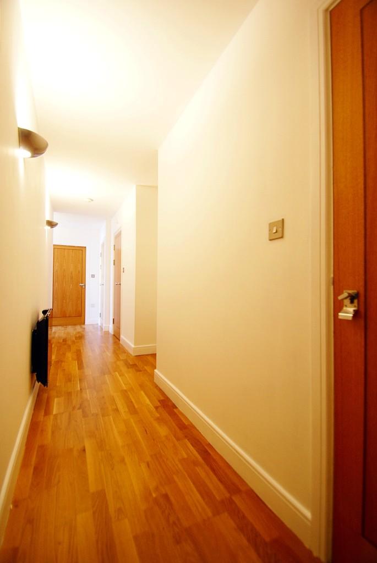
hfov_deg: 77.5
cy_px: 282
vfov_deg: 100.3
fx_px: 235
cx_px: 188
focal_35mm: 15
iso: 400
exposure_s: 1/8
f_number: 3.5
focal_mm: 10
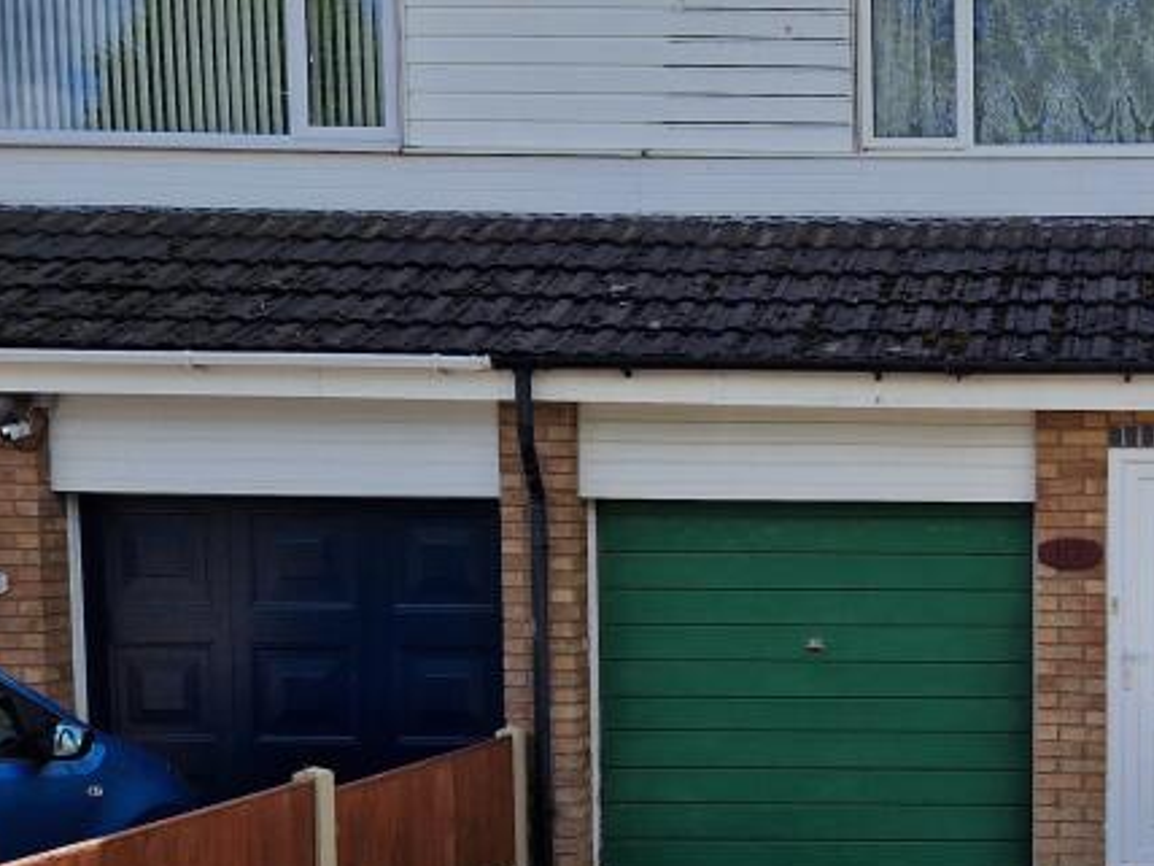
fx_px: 1834
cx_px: 1181
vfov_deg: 26.2
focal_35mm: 55
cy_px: 645
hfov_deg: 31.9
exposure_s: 1/1720
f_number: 1.8
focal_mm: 5.4
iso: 50
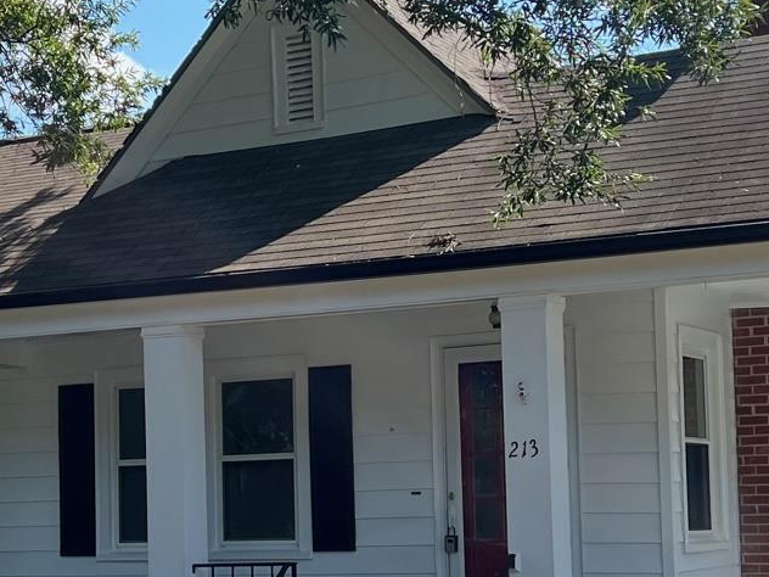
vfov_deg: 17.7
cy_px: 418
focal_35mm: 83
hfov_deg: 23.4
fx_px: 1844
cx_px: 252
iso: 50
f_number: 1.5
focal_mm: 5.7
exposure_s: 1/1724
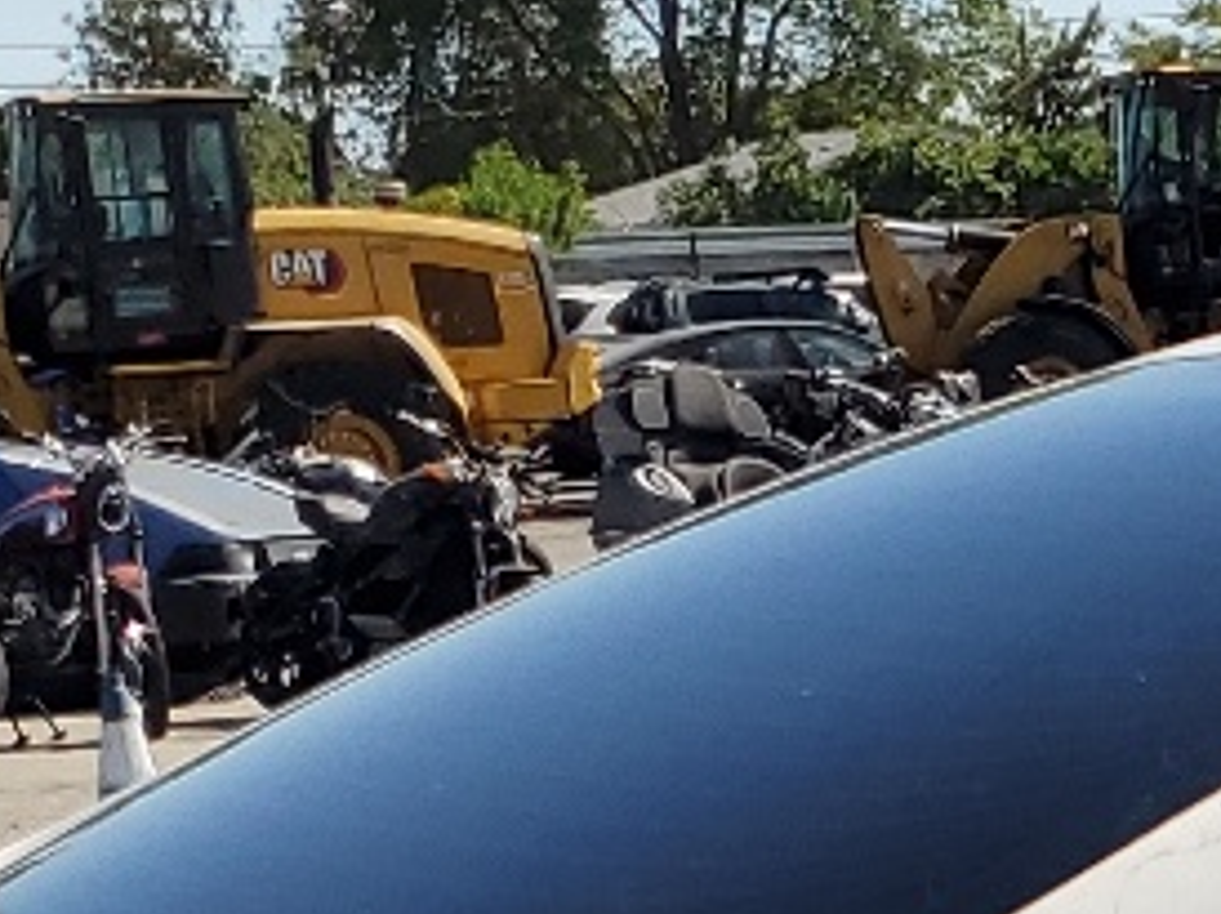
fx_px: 5357
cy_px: 1699
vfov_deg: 9.3
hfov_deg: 12.0
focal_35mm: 152
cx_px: 2197
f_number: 1.5
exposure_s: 1/3333
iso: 50
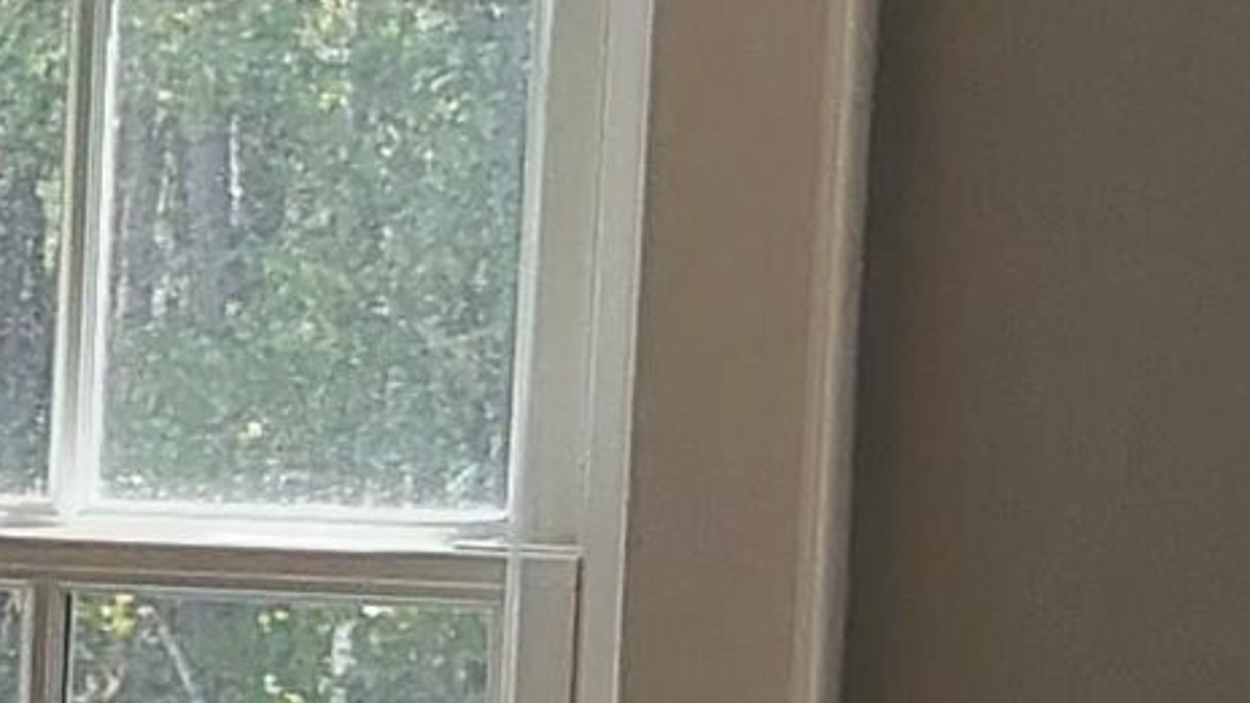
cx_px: -1716
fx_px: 6695
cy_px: 681
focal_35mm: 202
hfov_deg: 9.5
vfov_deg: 6.0
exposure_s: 1/147
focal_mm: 2.91
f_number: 1.9
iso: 50
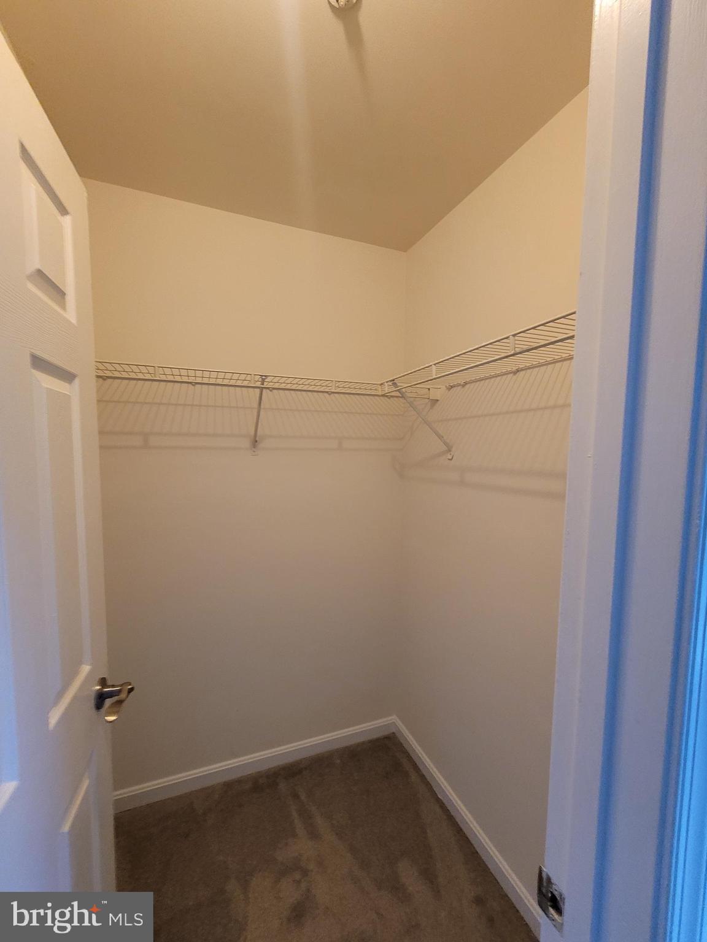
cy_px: 471
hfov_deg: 89.9
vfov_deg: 106.2
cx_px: 354
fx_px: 354
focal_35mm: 13
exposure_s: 1/30
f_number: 2.2
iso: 320
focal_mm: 2.2
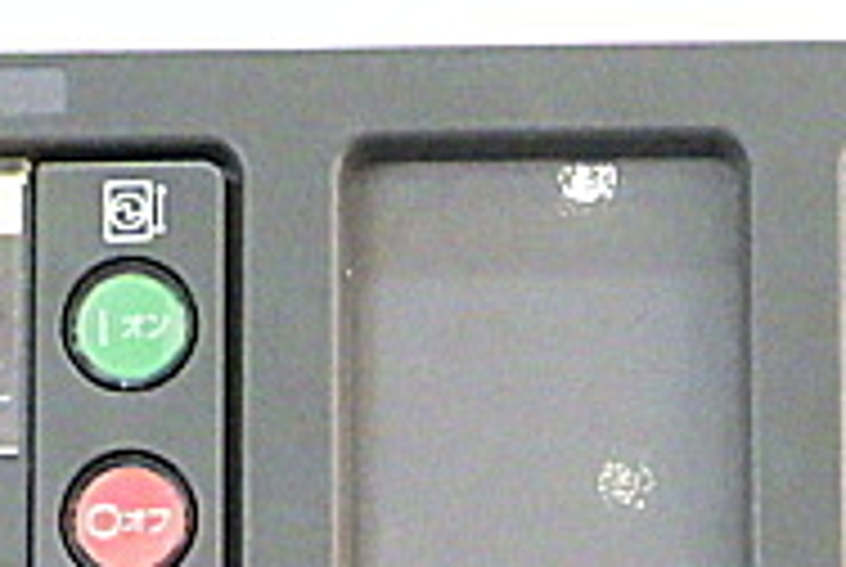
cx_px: 630
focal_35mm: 99
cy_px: 1044
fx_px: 2330
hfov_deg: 20.4
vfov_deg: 12.6
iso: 1250
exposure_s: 1/45
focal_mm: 5
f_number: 3.5
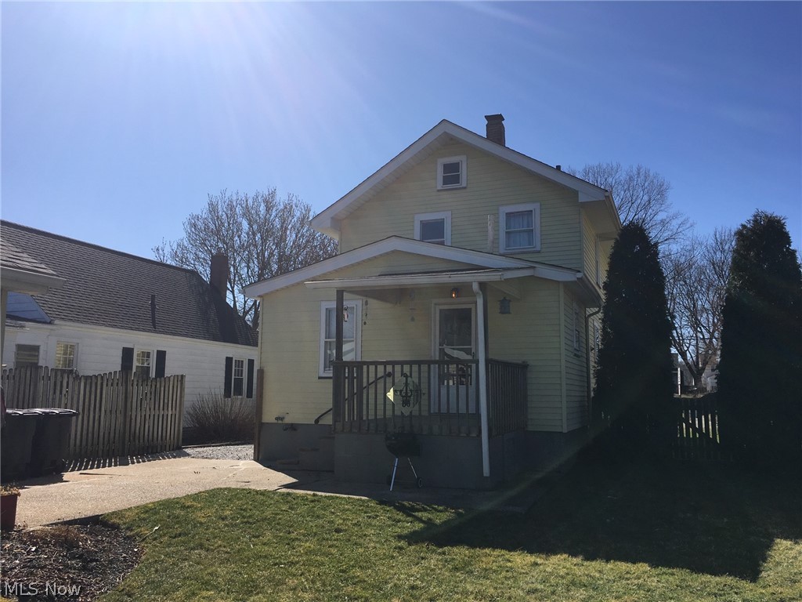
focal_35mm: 29
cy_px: 301
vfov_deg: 48.2
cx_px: 401
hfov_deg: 61.7
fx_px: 672
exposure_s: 1/2331
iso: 25
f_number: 2.2
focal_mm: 4.15
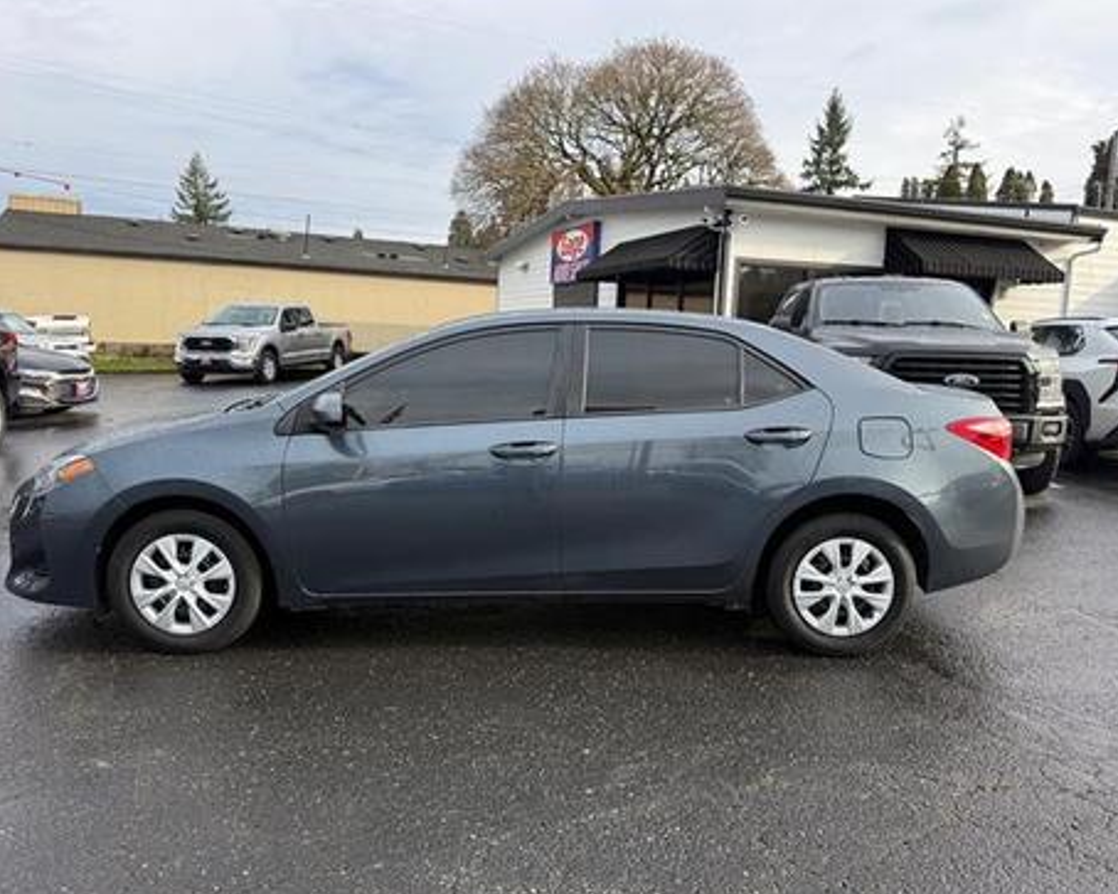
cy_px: 443
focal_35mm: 26
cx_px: 537
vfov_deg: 54.9
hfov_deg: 66.0
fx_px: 860
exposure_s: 1/1464
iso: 100
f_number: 1.78
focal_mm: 6.76
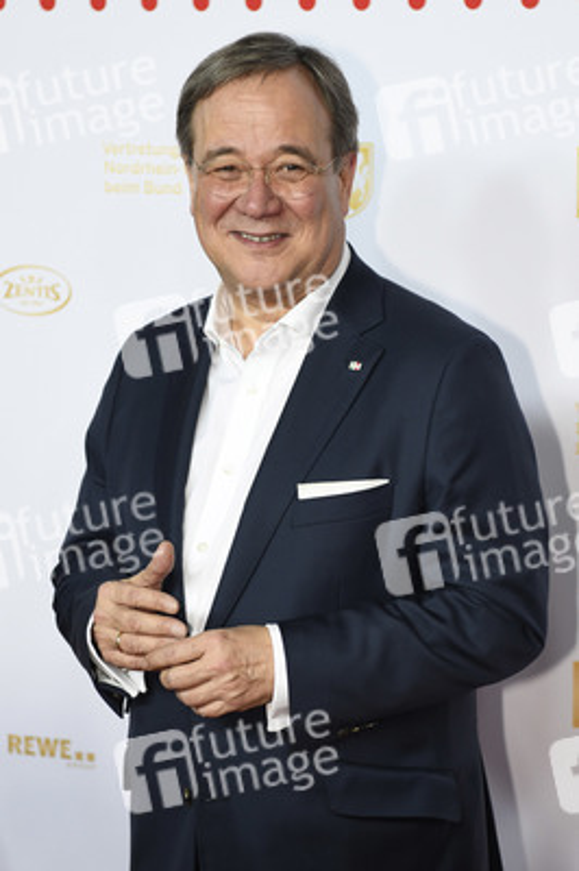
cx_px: 290
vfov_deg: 28.9
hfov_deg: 19.4
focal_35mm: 70
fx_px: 1692
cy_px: 436
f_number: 3.5
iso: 800
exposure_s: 1/500
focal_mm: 70
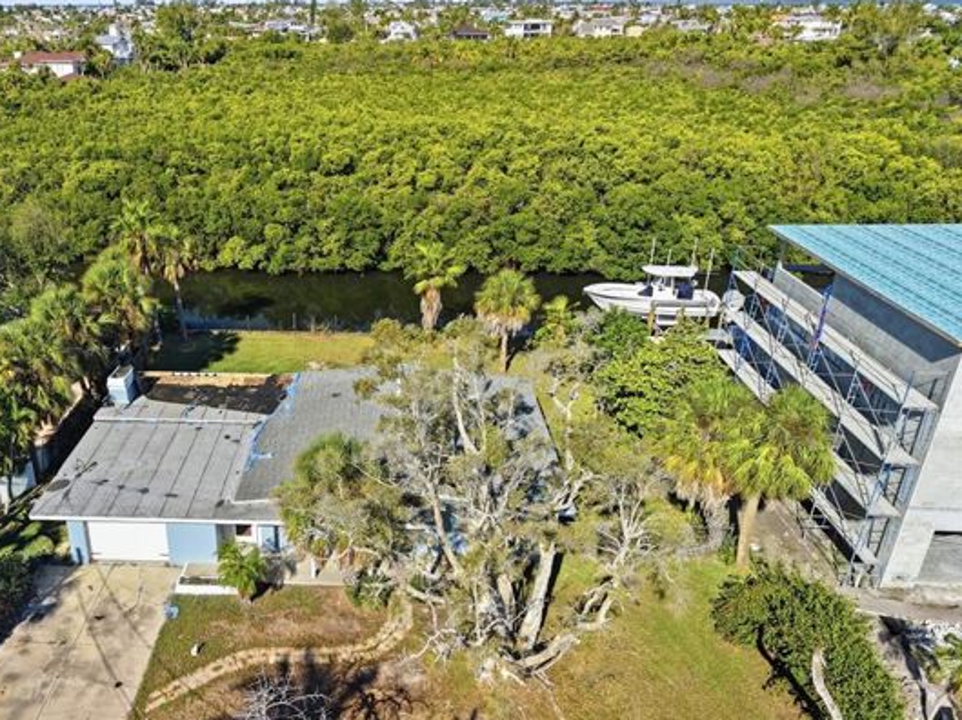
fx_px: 889
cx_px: 325
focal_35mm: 32
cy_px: 444
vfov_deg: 43.8
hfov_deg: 55.7
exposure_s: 1/4000
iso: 200
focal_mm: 8.7
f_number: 1.8
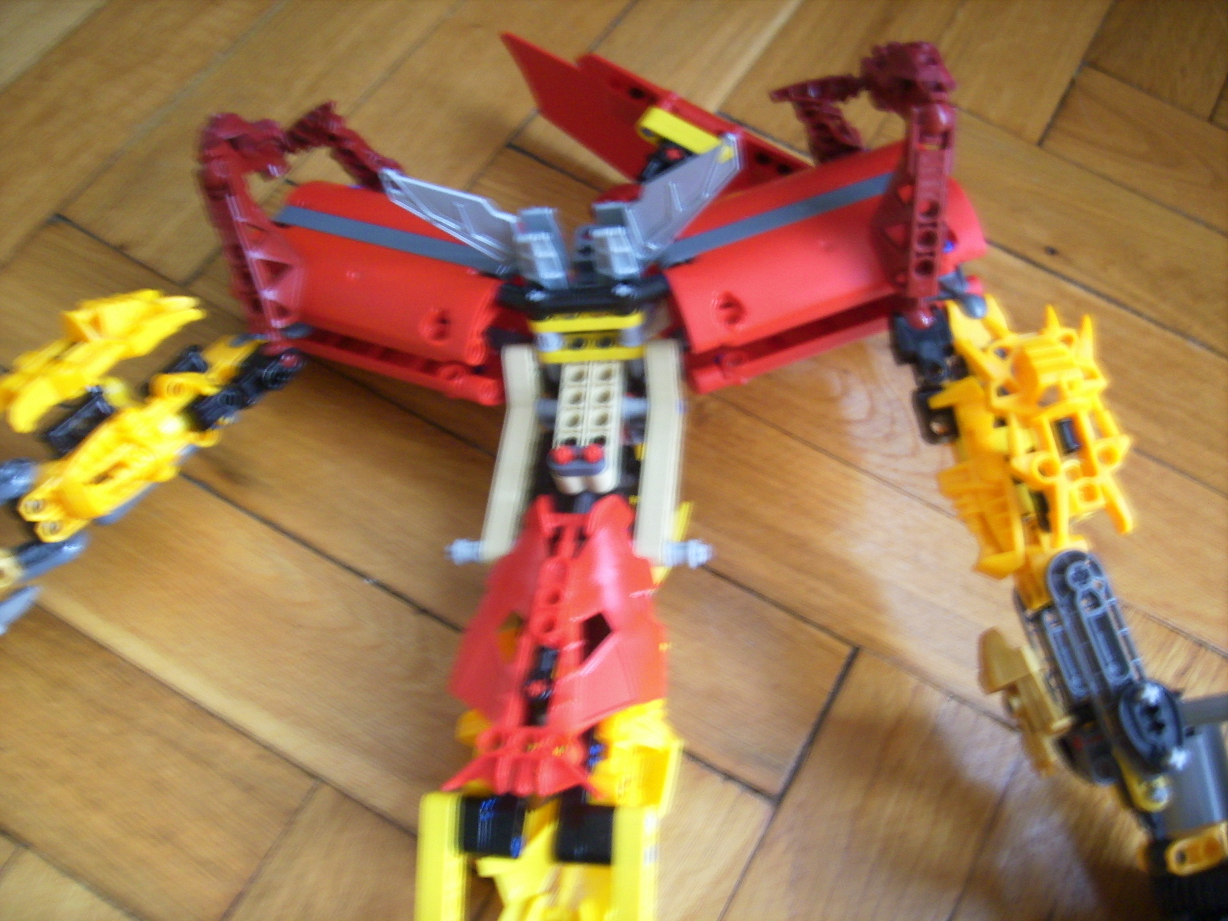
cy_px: 460
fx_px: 1135
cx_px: 614
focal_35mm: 32
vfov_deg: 44.2
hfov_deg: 56.8
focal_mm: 5.99
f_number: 2.8
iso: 50
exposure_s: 1
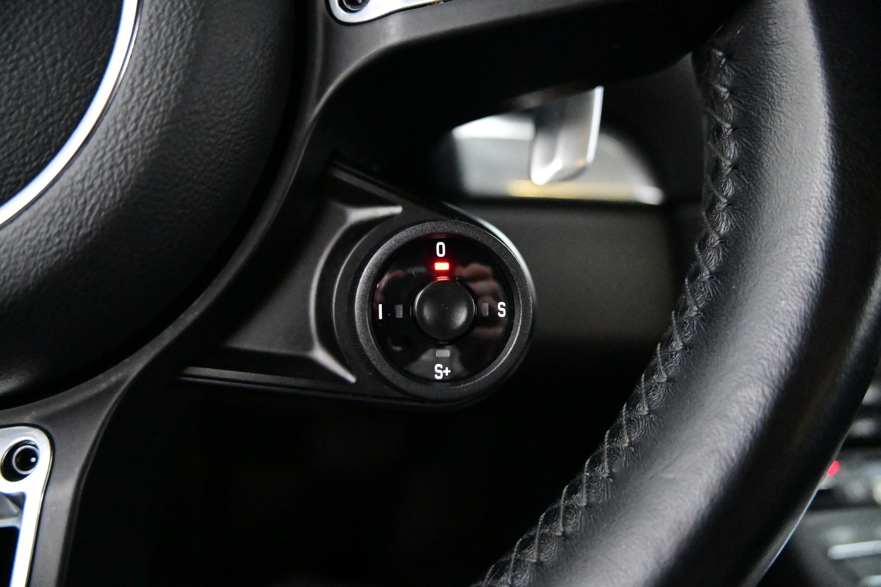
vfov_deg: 18.2
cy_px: 294
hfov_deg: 27.0
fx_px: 1835
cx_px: 440
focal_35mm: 75
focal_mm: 50
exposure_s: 1/80
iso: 16000
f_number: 6.3
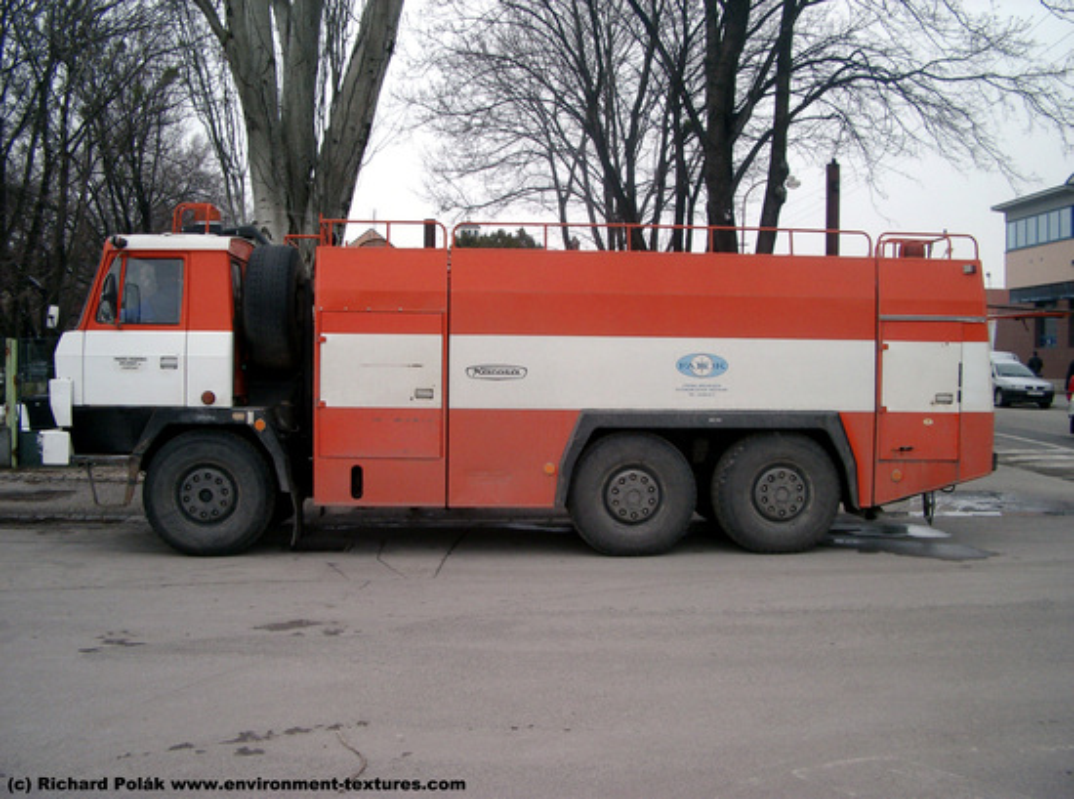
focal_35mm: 37
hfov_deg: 50.3
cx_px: 537
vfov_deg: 38.5
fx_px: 1144
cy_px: 400
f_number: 5
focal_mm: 7.6
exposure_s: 1/640
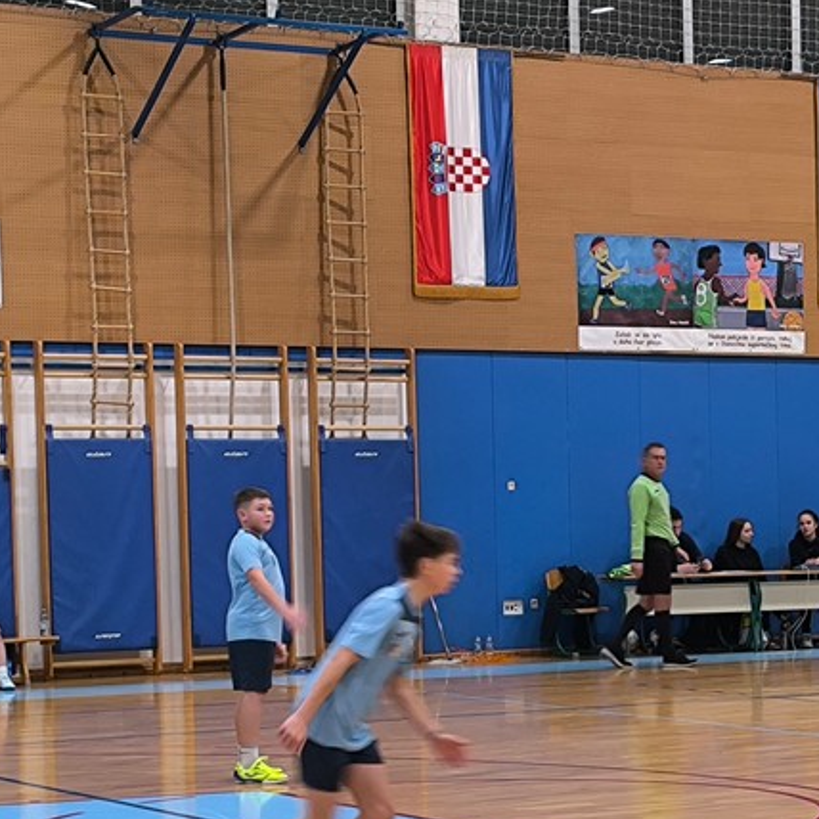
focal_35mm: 114
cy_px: 635
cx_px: 1118
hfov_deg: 14.5
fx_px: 3052
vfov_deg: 15.2
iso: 500
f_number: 1.65
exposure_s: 1/50
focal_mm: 6.14
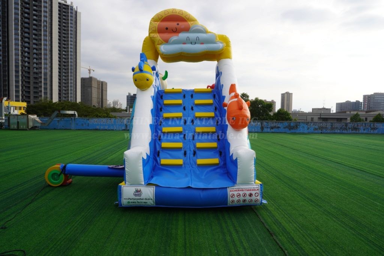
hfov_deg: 73.7
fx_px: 256
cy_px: 128
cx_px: 192
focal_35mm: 24
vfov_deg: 53.1
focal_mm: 16
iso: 100
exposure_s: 1/125
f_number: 9
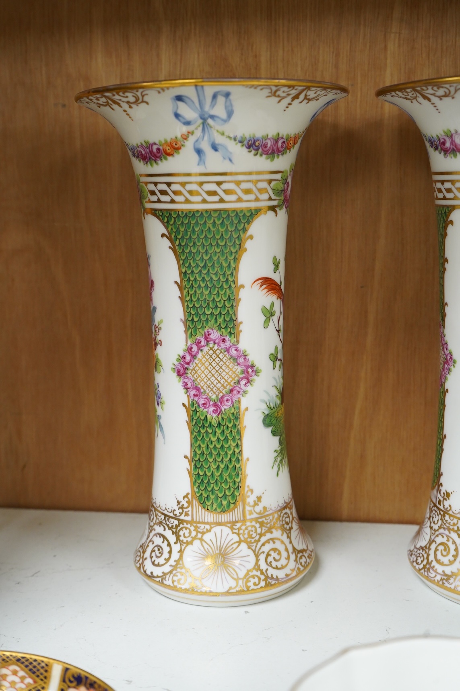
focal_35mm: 40
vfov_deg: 48.5
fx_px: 768
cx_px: 230
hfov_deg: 33.3
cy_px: 346
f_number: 7.1
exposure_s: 1/80
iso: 2500
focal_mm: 40
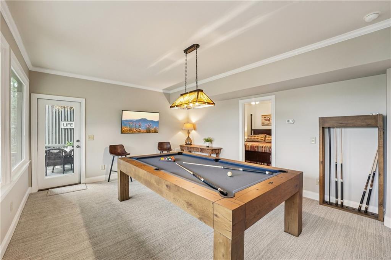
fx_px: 162
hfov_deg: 100.8
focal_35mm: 15
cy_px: 130
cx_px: 196
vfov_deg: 77.6
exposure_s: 1/8
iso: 320
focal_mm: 14.9
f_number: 8
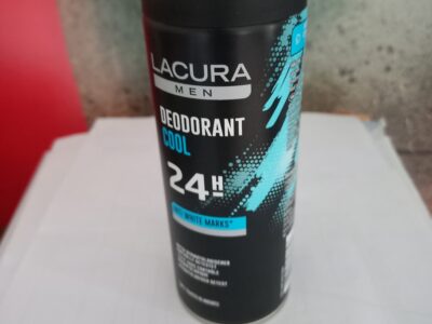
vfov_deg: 54.9
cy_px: 162
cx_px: 216
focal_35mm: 25
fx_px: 312
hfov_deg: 69.4
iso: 1600
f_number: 1.8
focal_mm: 4.65
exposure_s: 1/16.7
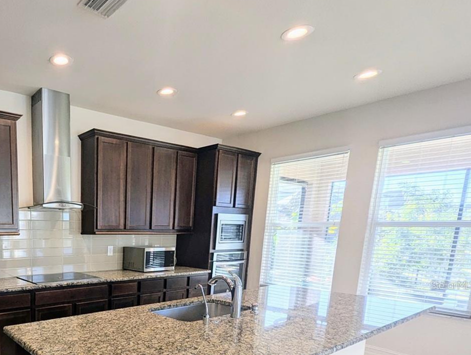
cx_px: 79
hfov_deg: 67.4
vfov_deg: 56.7
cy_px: 285
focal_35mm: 22
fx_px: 300
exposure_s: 1/361
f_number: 2.2
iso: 48
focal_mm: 1.95
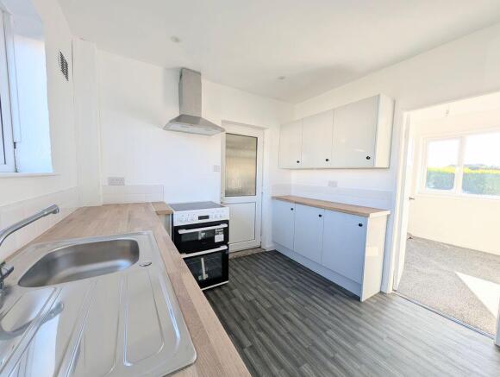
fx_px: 174
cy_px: 188
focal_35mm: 12
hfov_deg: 110.4
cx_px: 250
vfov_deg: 94.7
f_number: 1.7
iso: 70
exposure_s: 1/418
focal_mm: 2.02
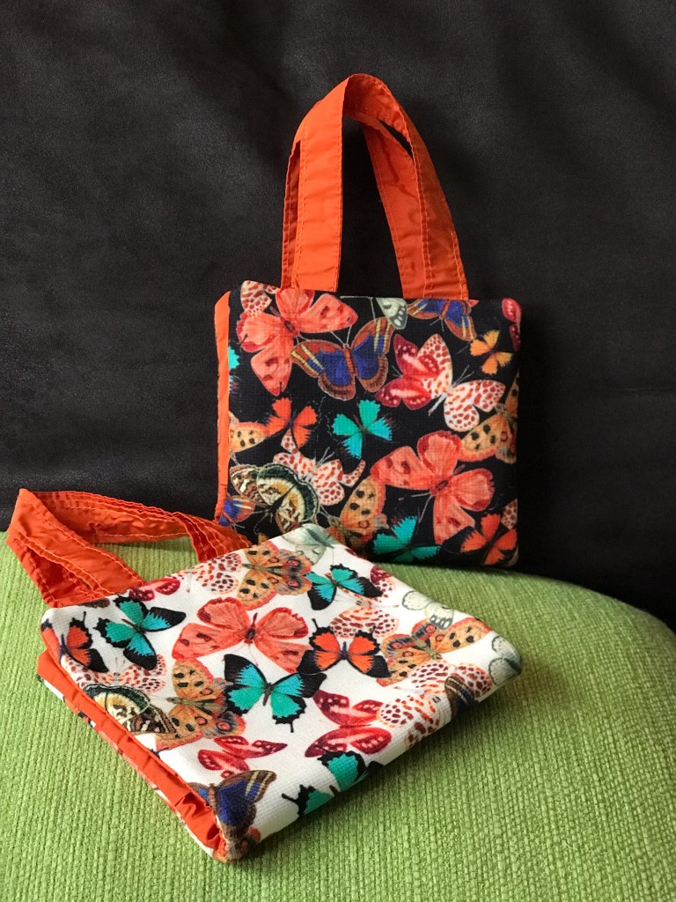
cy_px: 451
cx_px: 338
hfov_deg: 25.7
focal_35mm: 57
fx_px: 1484
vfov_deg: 33.8
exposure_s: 1/50
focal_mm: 6.6
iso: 320
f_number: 2.8
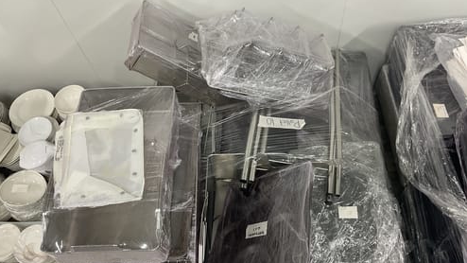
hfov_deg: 61.0
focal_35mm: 32
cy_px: 141
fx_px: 396
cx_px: 232
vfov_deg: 36.7
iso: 64
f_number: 1.8
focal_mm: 3
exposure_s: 1/50
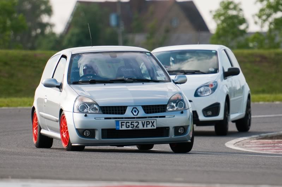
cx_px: 141
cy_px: 94
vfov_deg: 2.7
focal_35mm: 510
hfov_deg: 4.0
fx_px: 3991
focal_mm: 340
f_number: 4.8
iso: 400
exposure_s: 1/1250
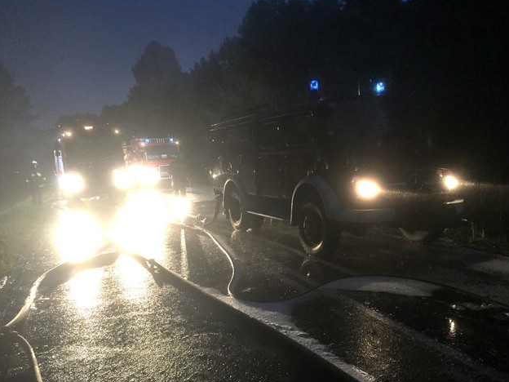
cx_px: 257
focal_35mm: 31
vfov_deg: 45.4
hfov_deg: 58.4
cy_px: 197
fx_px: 456
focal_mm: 4.15
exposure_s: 1/20
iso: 250
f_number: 2.2
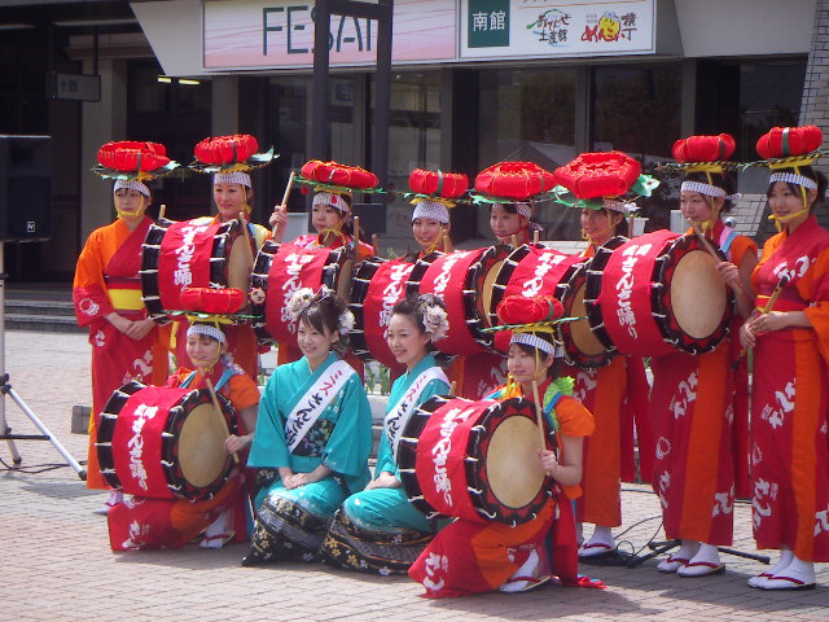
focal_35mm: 108
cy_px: 311
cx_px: 414
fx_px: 2586
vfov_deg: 13.7
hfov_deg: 18.2
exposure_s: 1/400
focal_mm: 14.1
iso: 50
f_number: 3.7
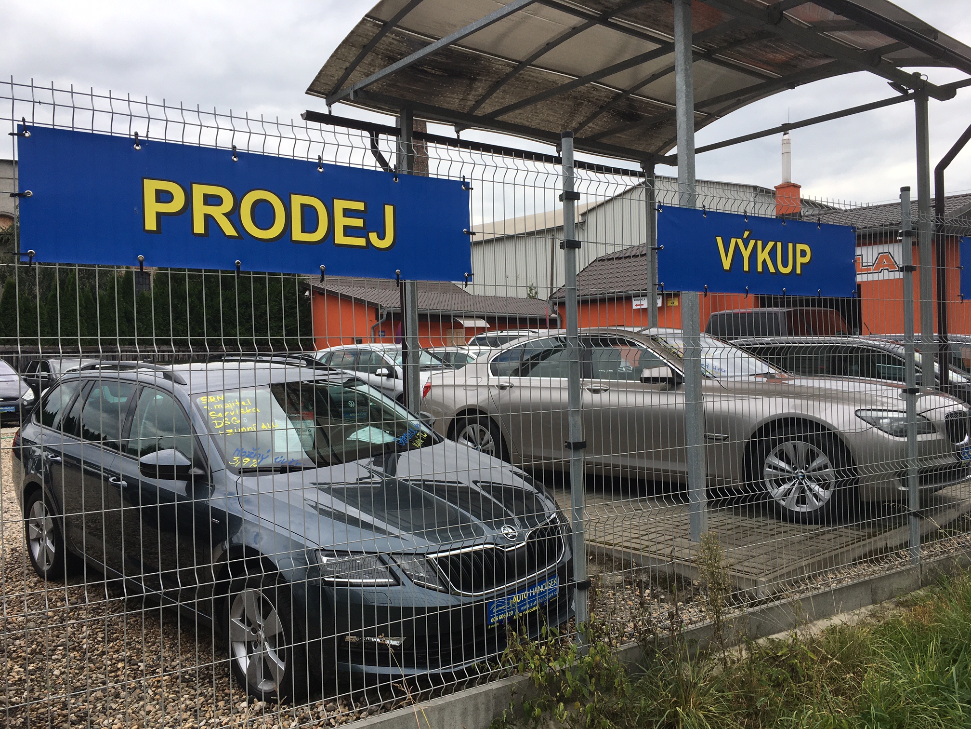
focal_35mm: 29
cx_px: 486
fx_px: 813
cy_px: 364
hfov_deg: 61.7
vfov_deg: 48.2
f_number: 2.2
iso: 25
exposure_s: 1/739
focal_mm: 4.15
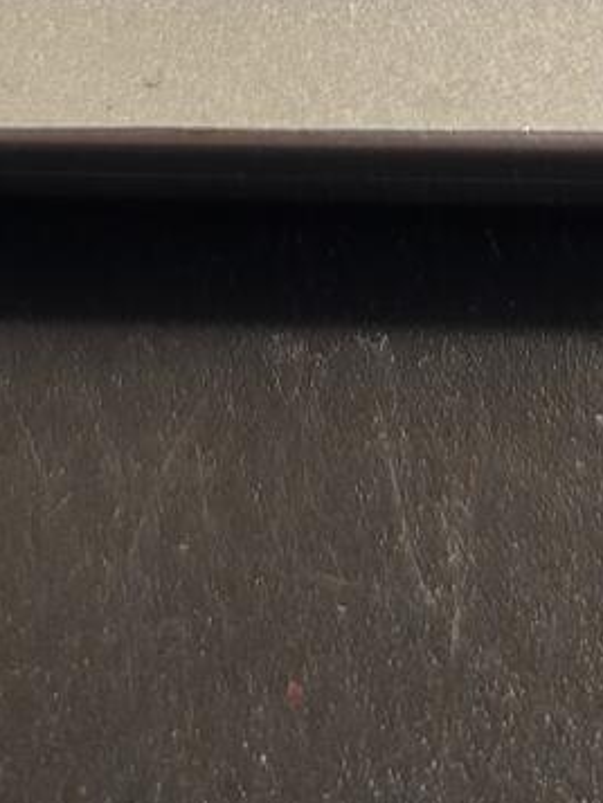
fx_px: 2693
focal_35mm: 116
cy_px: -504
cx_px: 326
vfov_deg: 15.3
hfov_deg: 12.8
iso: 320
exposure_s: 1/100
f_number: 1.6
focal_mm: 6.06
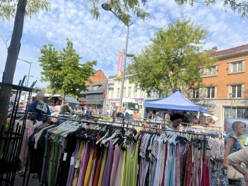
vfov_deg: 53.1
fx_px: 186
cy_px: 93
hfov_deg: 67.3
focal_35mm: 26
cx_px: 124
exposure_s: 1/3831
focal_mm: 5.7
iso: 50
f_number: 1.5
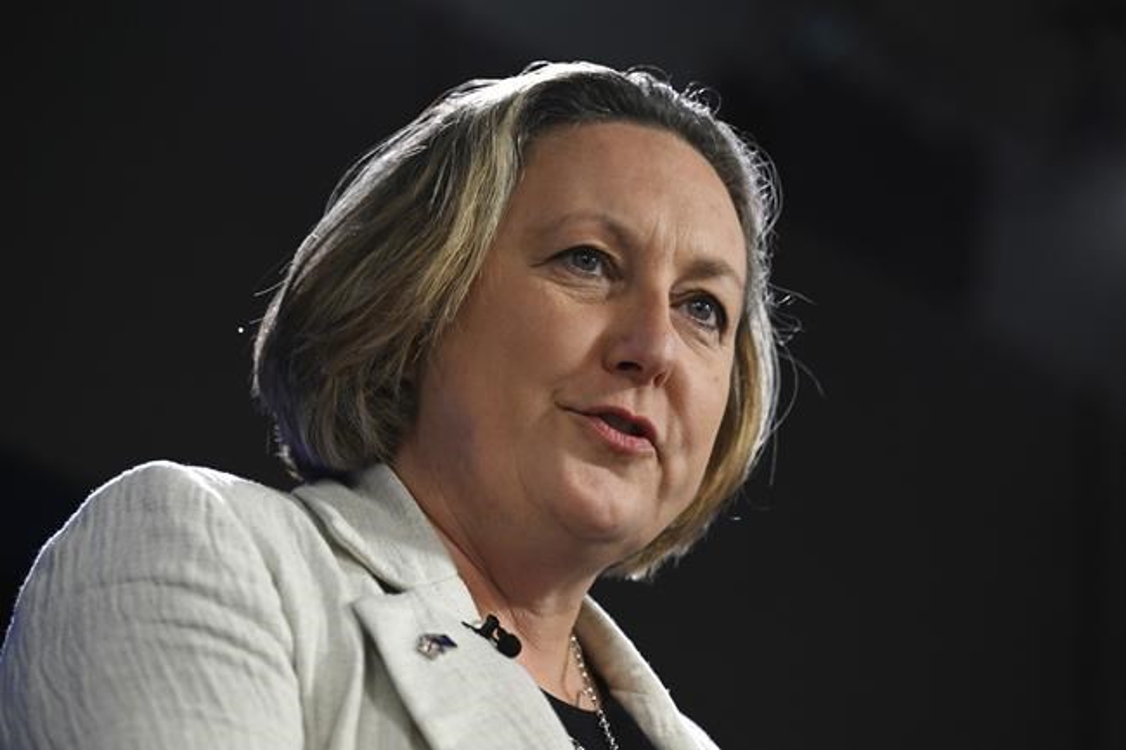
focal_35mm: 185
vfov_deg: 7.4
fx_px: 5785
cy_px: 375
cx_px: 563
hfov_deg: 11.1
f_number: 4
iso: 3200
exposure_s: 1/400
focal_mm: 185
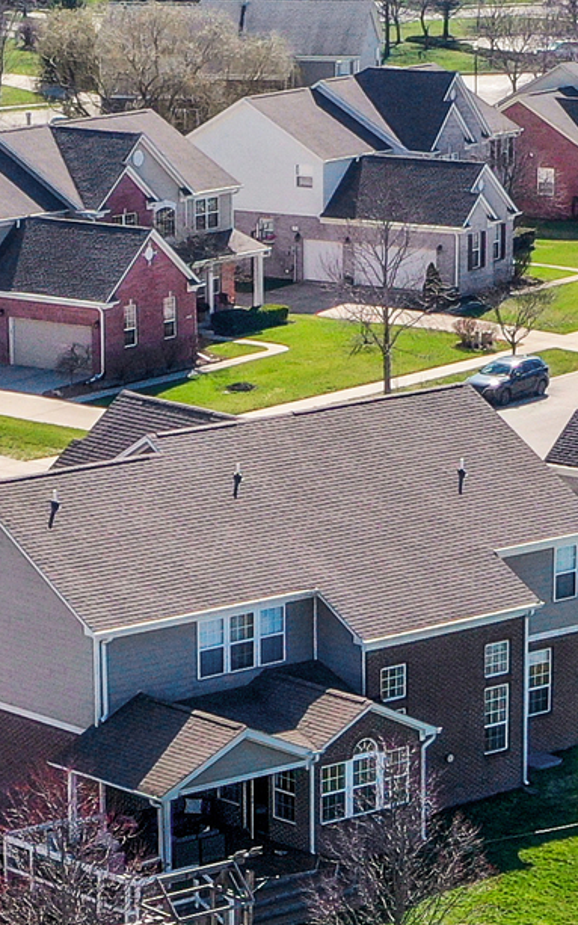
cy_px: 949
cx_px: 279
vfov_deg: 14.4
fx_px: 3605
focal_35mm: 143
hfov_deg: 9.2
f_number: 5.6
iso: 100
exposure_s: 1/400
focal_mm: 10.26
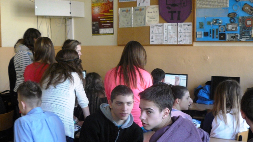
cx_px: 123
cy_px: 93
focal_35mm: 50
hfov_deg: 41.3
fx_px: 335
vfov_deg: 23.9
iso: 200
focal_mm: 6
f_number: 2.8
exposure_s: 1/30
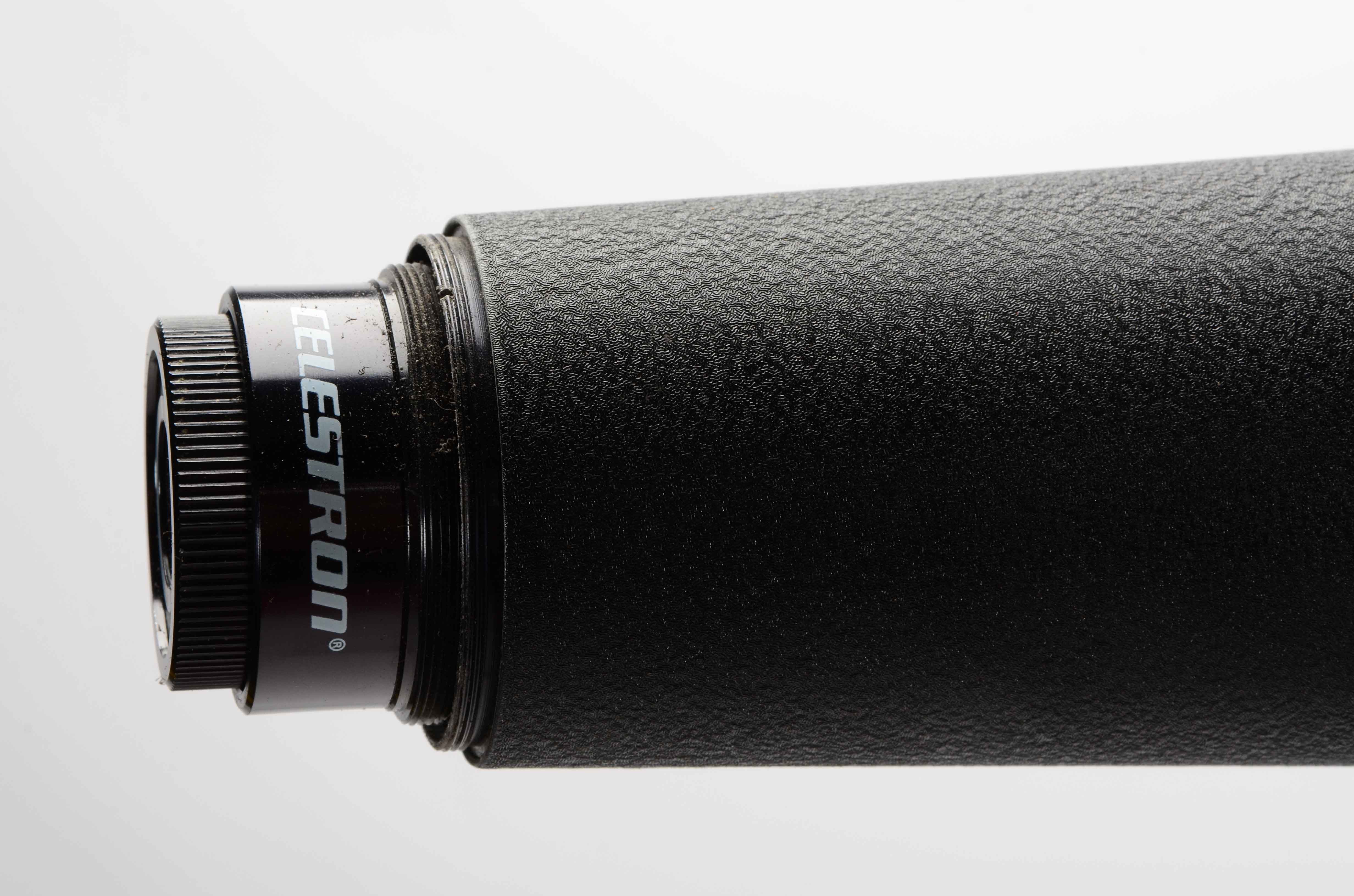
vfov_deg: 8.7
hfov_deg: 13.1
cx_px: 677
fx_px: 5911
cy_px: 448
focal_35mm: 158
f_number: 18
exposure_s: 1/160
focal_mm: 105
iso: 200
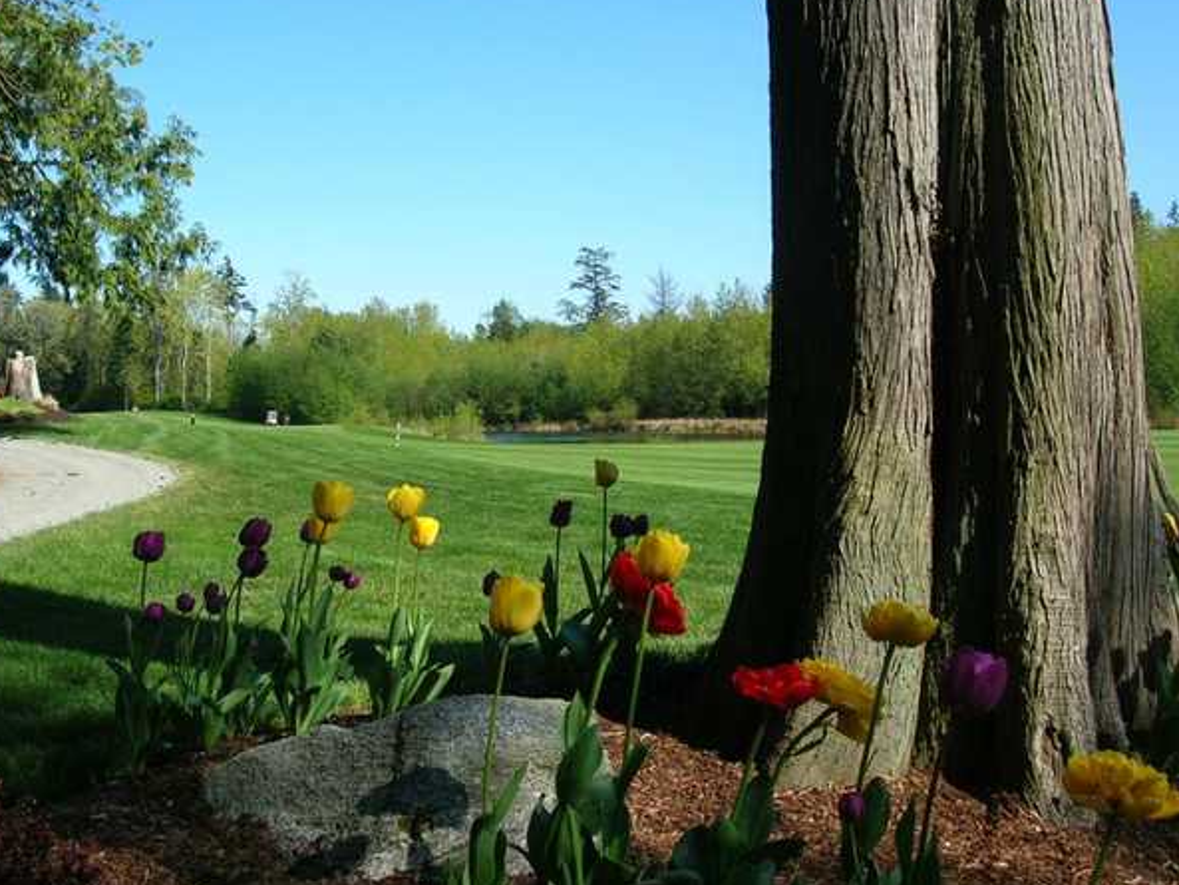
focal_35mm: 41
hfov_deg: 45.8
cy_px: 449
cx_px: 577
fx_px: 1397
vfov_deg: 35.1
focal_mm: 7.8
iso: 64
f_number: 4.8
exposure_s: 1/360
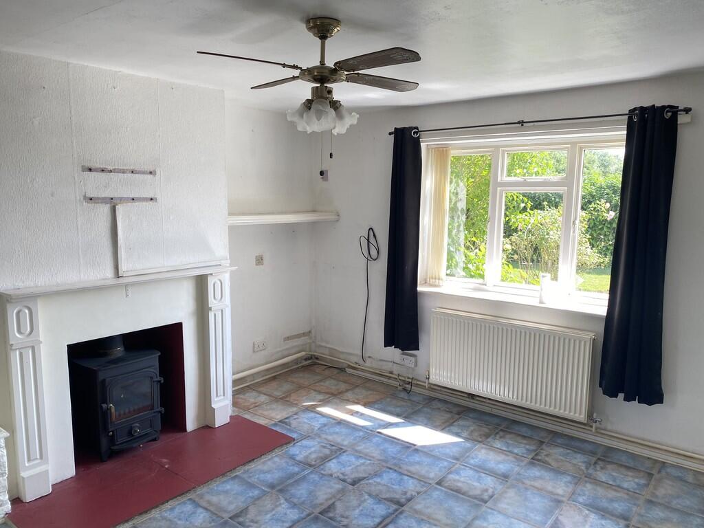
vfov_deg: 53.1
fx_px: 529
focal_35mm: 26
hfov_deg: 67.3
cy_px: 264
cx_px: 352
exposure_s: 1/122
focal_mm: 4.25
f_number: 1.8
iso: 40
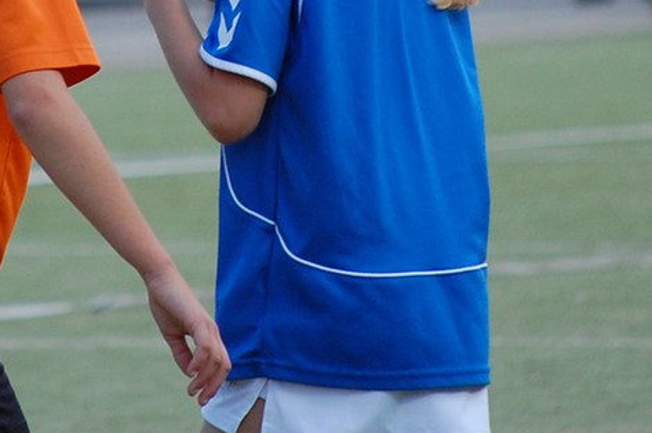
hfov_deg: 3.2
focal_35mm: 649
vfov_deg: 2.1
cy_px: 68
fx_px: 11738
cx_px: 310
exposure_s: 1/500
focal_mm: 200
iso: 560
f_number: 5.6
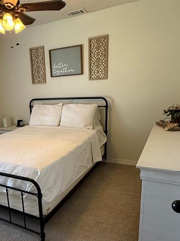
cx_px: 49
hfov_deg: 45.5
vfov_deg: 59.2
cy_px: 151
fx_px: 208
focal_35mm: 30
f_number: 2.2
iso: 250
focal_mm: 2.22
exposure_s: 1/60
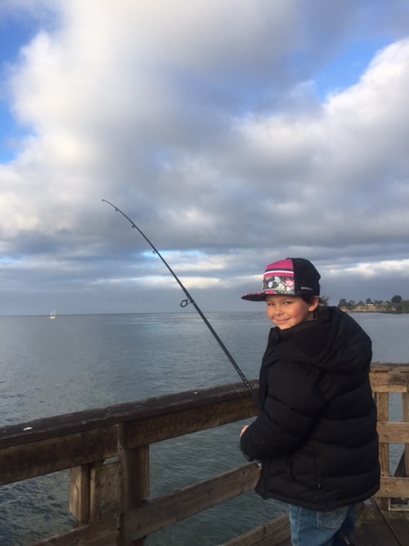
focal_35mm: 29
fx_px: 457
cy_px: 273
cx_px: 204
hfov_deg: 48.2
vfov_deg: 61.7
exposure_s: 1/807
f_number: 2.2
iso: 32
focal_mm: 4.15
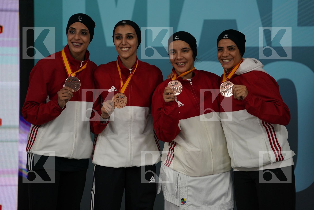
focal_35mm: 200
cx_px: 157
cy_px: 105
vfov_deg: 6.9
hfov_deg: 10.3
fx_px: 1744
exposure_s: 1/250
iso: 800
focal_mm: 200
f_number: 2.8
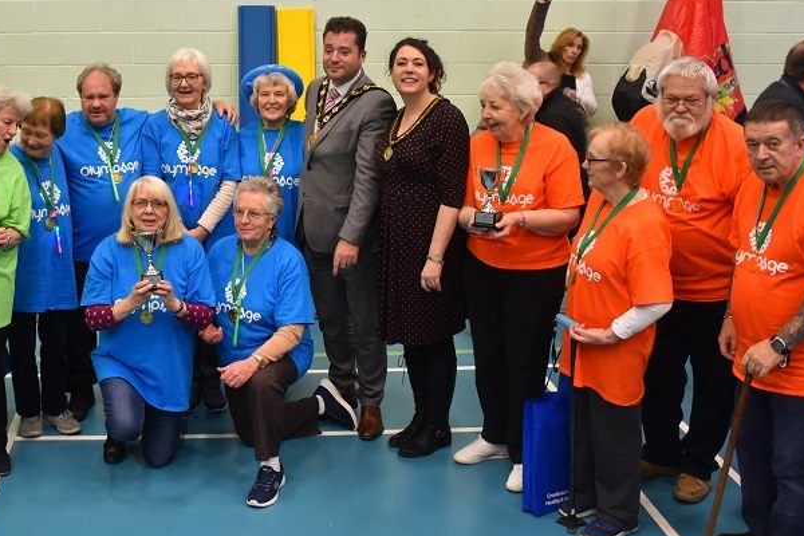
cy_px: 158
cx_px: 247
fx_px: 1005
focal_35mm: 45
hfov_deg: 42.8
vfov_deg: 29.5
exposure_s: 1/60
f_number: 4
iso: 800
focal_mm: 18
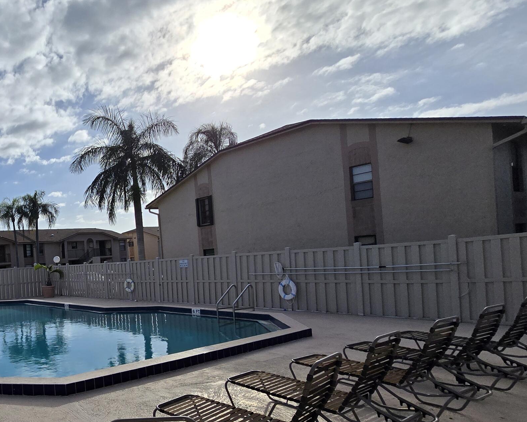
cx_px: 50
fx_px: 374
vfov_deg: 57.9
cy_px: 268
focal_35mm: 24
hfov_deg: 59.5
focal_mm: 2.2
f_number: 2.2
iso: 50
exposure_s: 1/8730
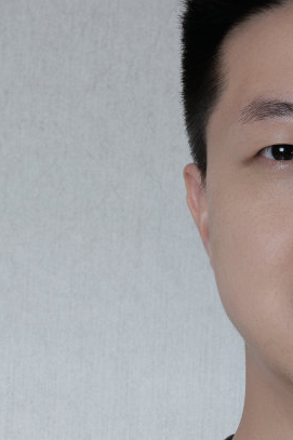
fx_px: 2163
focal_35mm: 177
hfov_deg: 7.7
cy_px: 614
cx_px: 366
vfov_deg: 11.3
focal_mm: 45
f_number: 5.6
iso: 200
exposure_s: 1/80
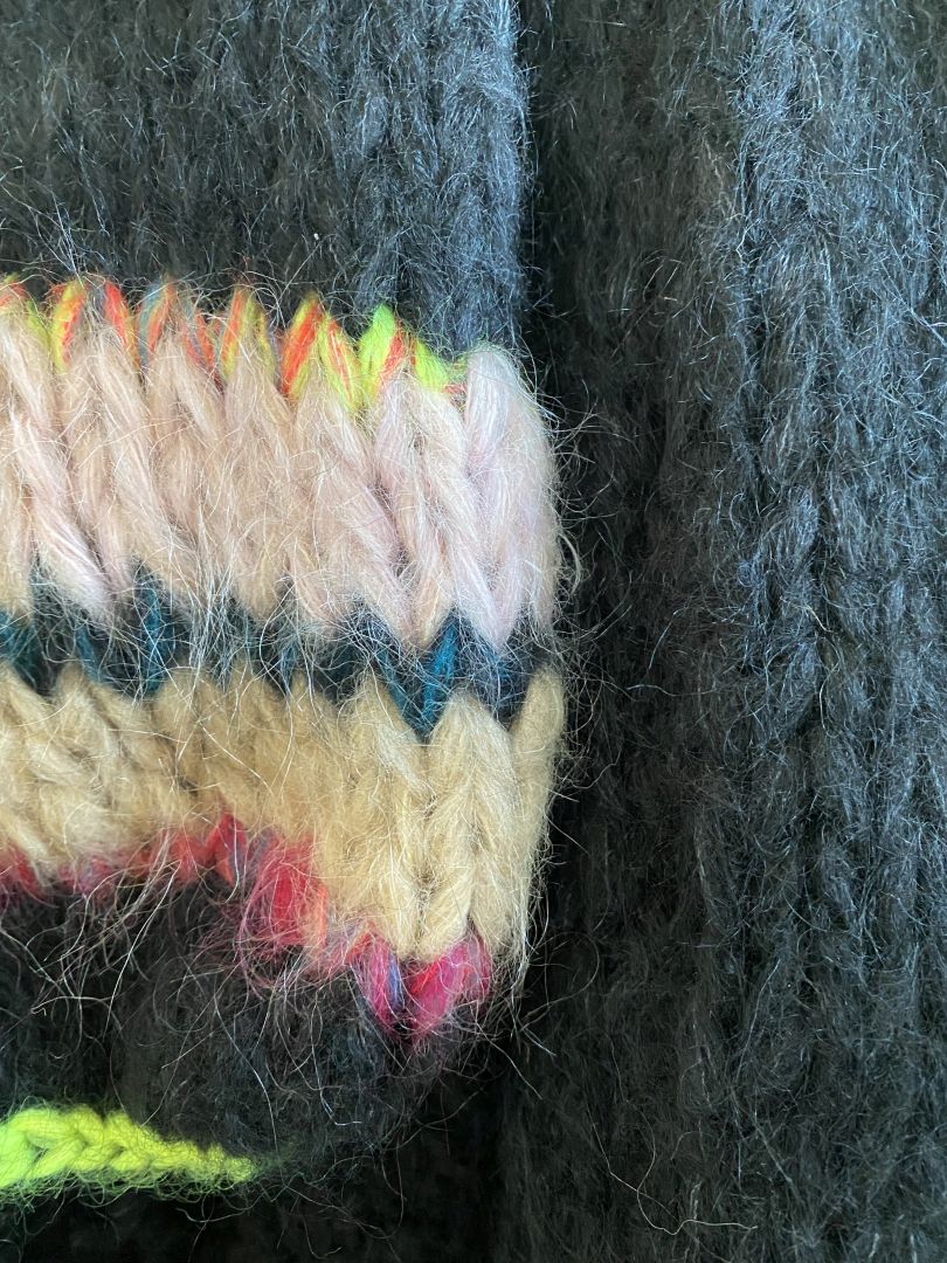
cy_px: 632
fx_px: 948
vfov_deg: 67.3
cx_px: 474
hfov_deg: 53.1
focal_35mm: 26
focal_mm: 4.25
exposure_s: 1/40
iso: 500
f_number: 1.8
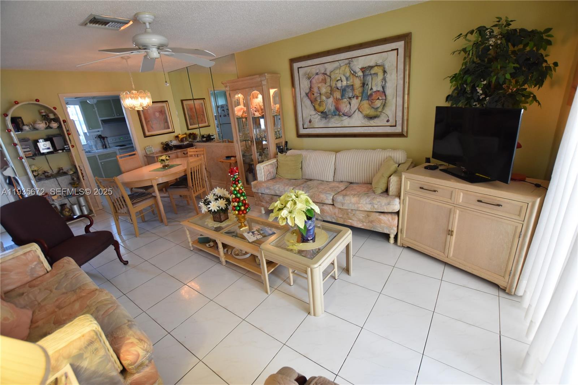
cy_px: 192
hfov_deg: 100.4
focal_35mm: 15
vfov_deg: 77.3
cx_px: 289
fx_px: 241
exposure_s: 1/60
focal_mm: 10
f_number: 3.5
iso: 900
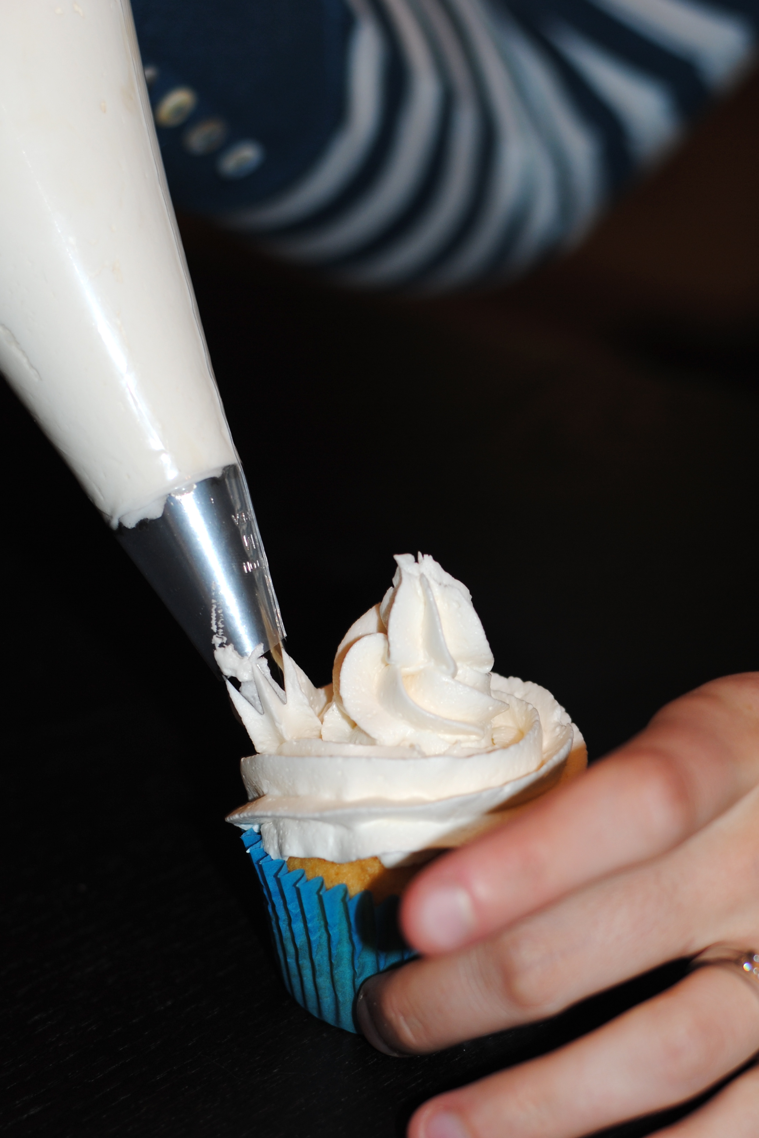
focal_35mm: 89
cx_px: 402
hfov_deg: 15.4
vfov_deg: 22.9
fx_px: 2814
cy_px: 644
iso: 100
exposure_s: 1/60
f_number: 2.8
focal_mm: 50
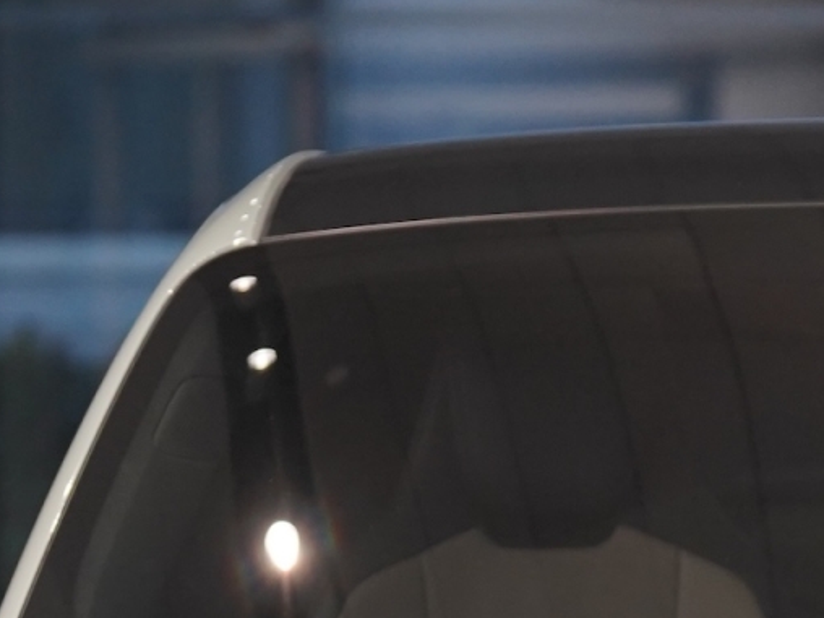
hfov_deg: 3.8
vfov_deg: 2.8
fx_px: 12545
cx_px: 913
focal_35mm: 527
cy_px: 1045
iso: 1250
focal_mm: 116
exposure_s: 1/250
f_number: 4
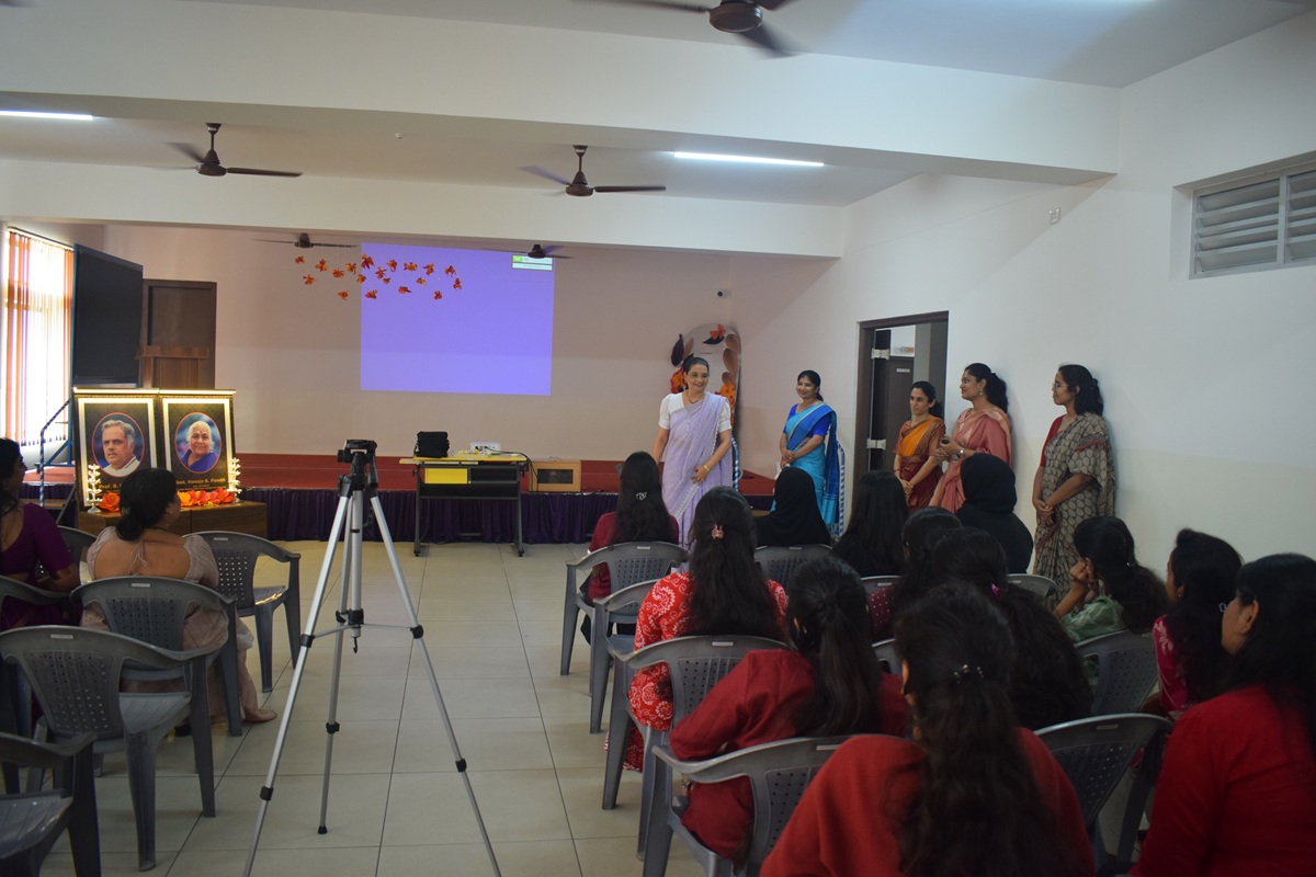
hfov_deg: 67.4
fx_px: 987
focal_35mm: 27
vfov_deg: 47.9
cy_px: 438
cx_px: 658
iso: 720
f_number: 4
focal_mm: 18
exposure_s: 1/60
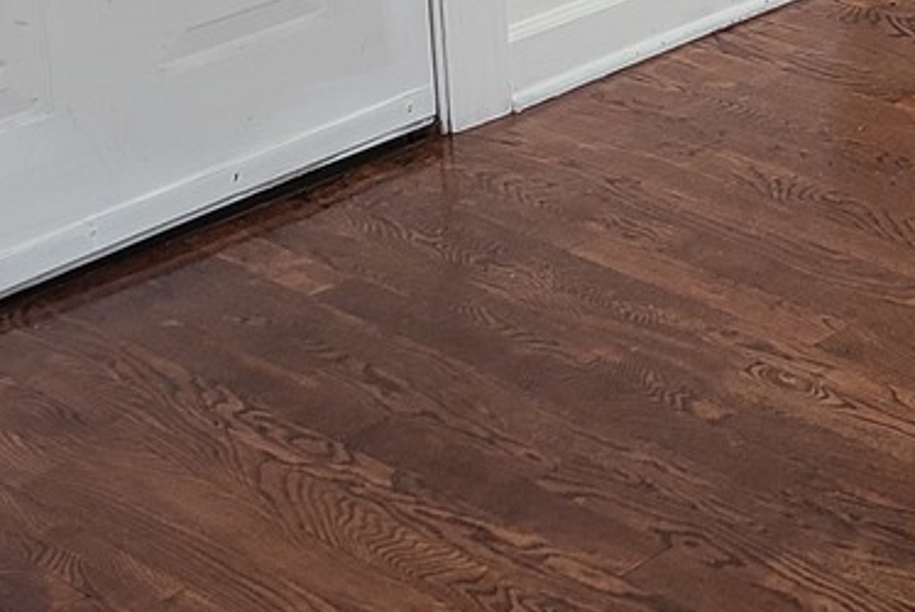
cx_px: 1522
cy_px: -558
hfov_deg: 17.0
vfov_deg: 11.9
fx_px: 2645
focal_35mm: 104
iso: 160
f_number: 1.8
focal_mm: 5.4
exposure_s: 1/60
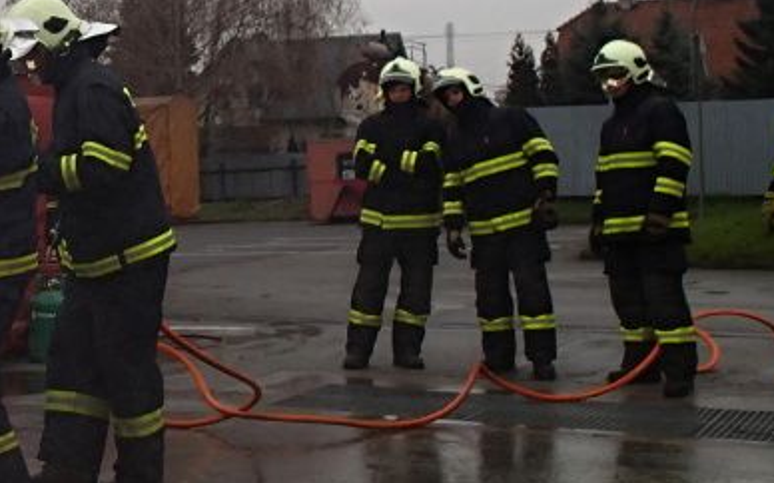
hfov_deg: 26.1
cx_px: -164
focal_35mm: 70
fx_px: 1476
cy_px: 204
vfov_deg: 18.6
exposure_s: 1/640
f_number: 2.8
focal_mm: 4.5
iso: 100
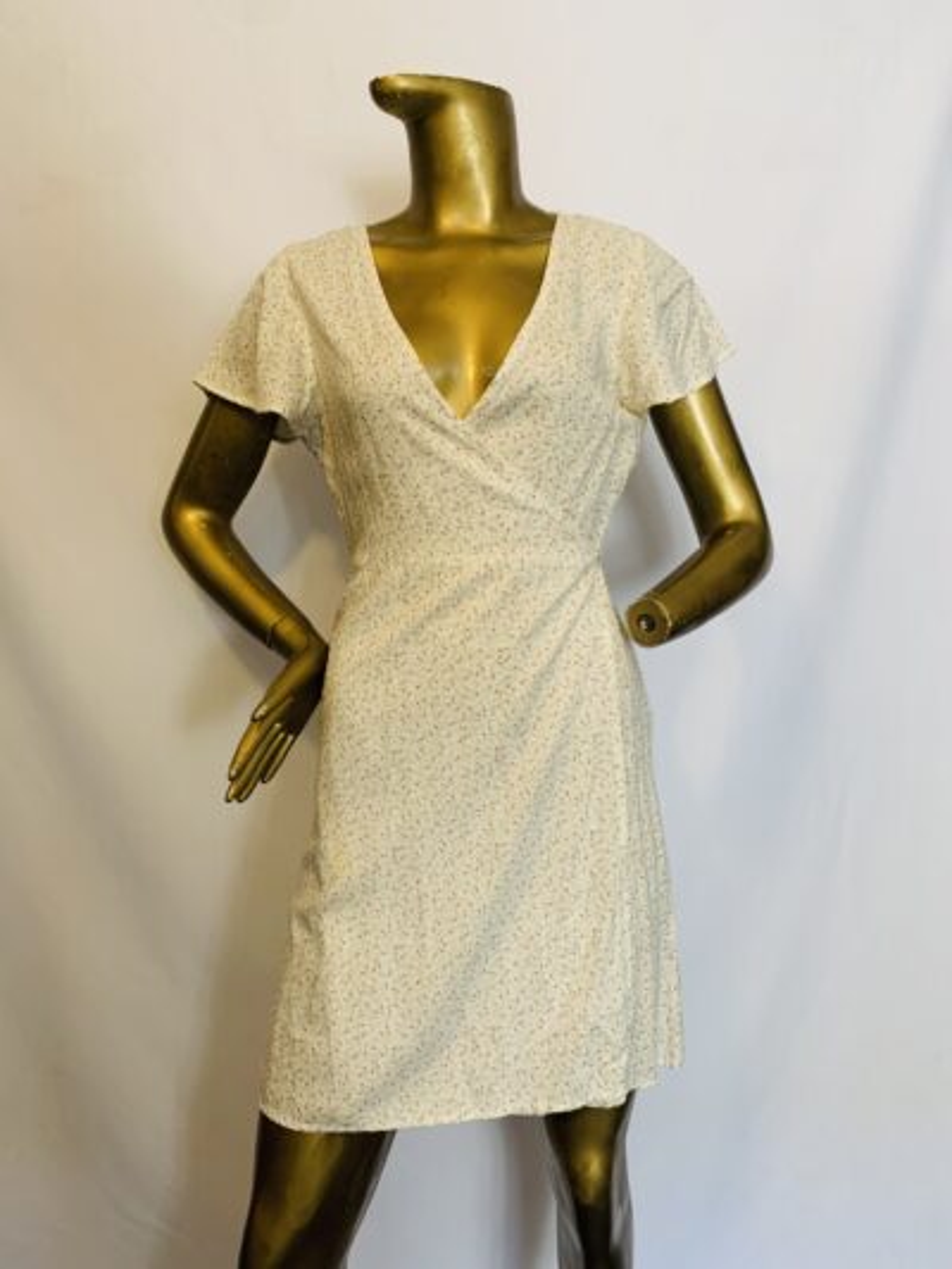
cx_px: 476
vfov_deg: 67.3
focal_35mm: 26
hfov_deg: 53.1
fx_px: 953
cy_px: 634
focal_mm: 4.25
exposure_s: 1/50
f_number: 1.8
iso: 100
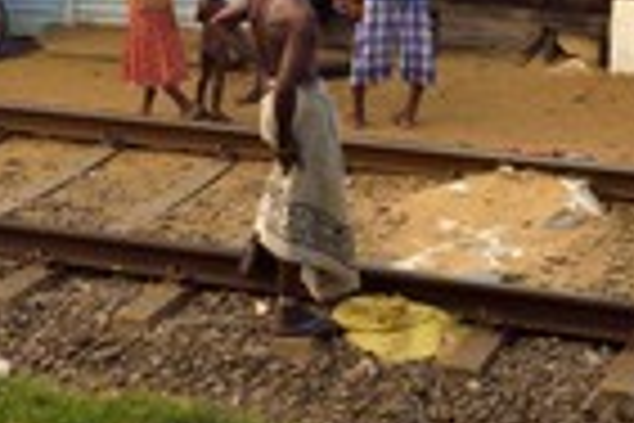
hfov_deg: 21.4
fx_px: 1673
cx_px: 391
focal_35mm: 95
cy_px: -58
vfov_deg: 14.0
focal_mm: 32
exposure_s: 1/1000
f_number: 11
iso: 800
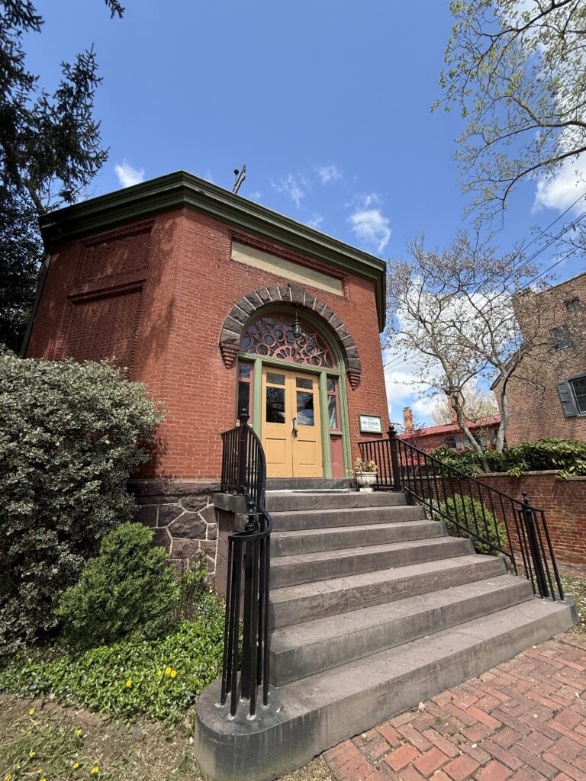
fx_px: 316
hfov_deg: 85.7
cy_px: 390
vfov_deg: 102.1
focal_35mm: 14
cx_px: 293
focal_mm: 2.22
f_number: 2.2
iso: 64
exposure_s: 1/1033
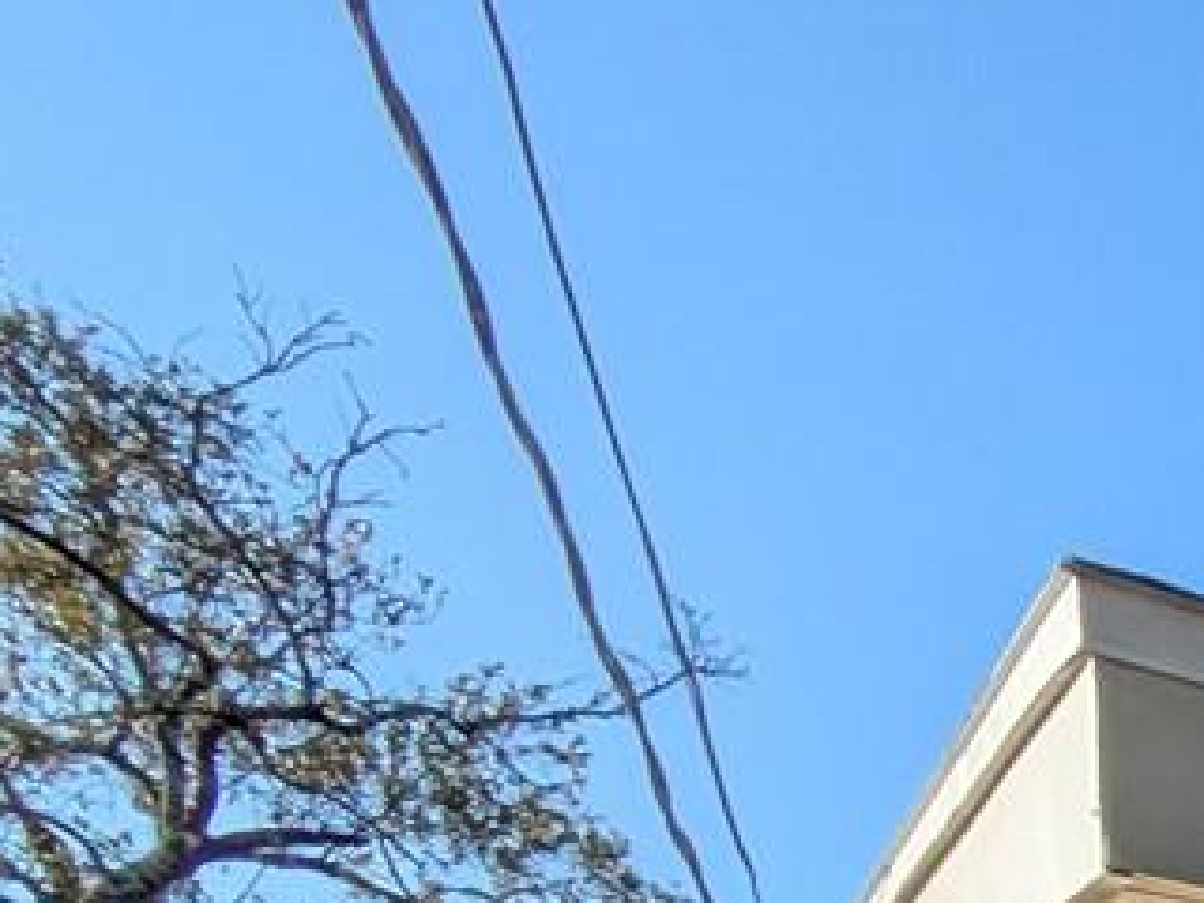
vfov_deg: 14.6
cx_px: 2700
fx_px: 2435
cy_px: 2099
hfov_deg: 16.4
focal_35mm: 70
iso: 49
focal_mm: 1.83
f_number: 2.2
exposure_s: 1/1133
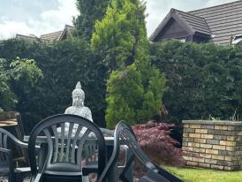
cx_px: 61
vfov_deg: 27.7
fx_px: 357
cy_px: 159
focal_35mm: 51
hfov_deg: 36.6
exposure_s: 1/1227
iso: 80
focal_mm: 6.86
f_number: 1.78
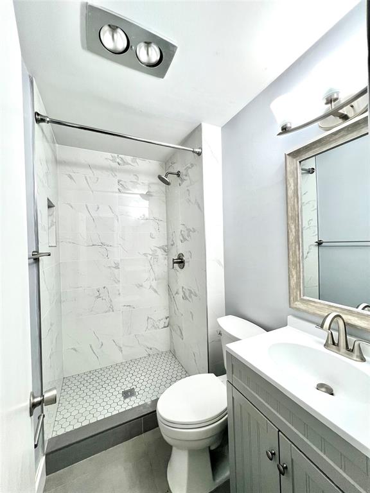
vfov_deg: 106.2
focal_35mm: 13
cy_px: 246
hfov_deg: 89.9
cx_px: 185
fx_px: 185
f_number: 1.8
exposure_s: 1/120
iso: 125
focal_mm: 1.57
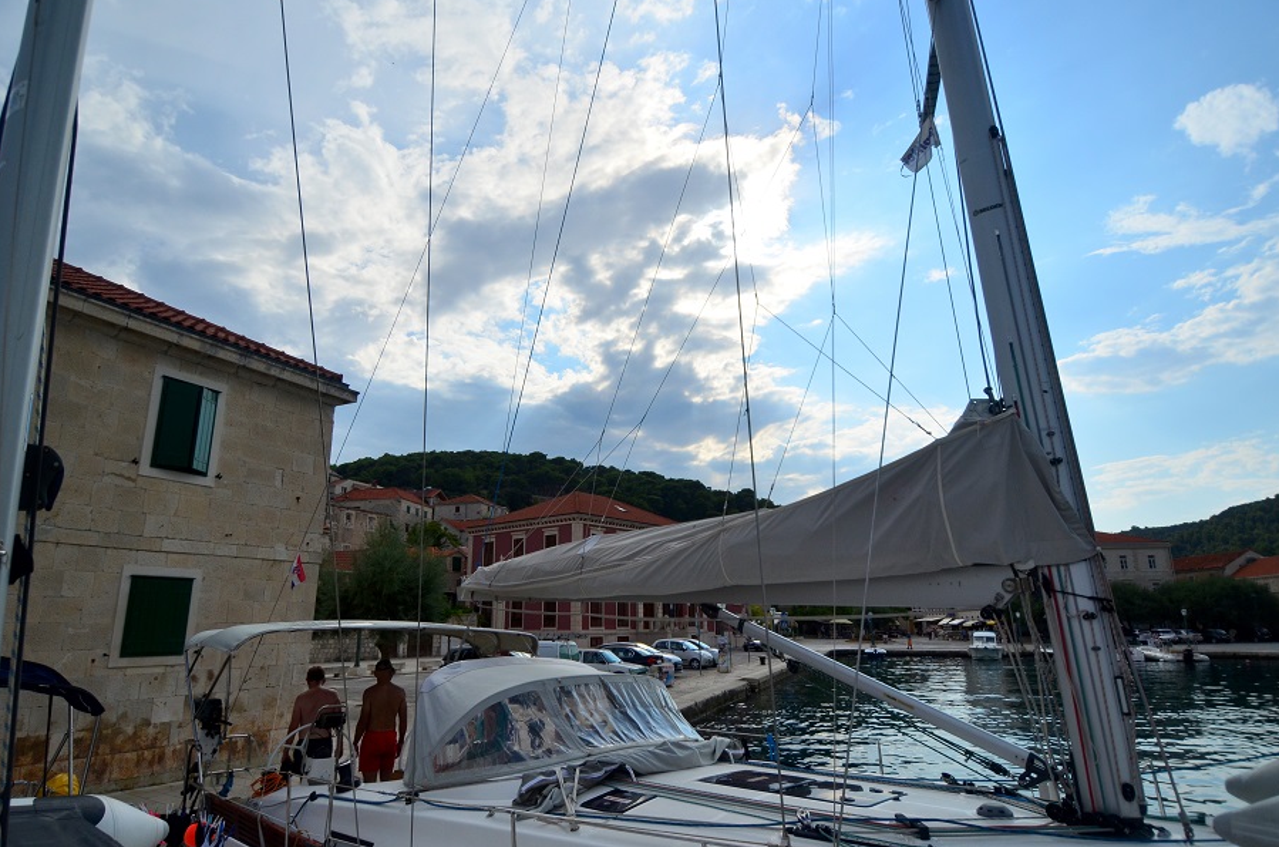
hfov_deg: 84.1
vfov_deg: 61.7
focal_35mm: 20
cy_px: 418
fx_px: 709
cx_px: 630
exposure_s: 1/8000
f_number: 4
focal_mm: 12
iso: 280
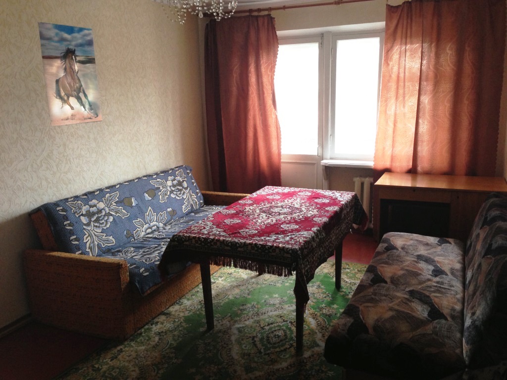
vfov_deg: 42.9
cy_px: 190
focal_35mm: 33
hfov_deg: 55.4
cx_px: 254
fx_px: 483
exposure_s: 1/20
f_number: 2.4
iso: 100
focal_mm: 4.13
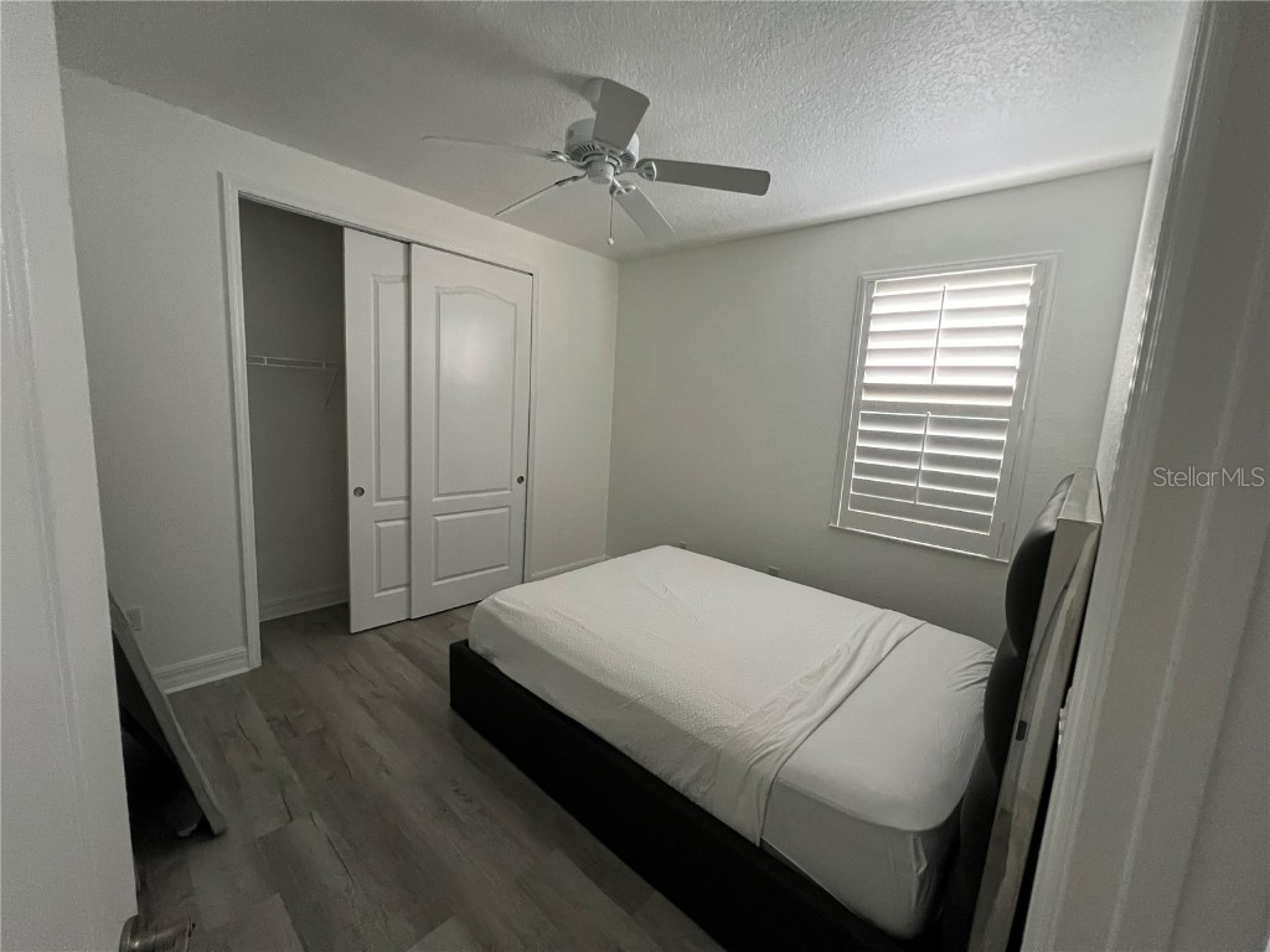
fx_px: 477
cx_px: 635
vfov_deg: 89.9
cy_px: 476
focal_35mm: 13
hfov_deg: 106.2
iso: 640
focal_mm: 1.57
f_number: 1.8
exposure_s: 1/60
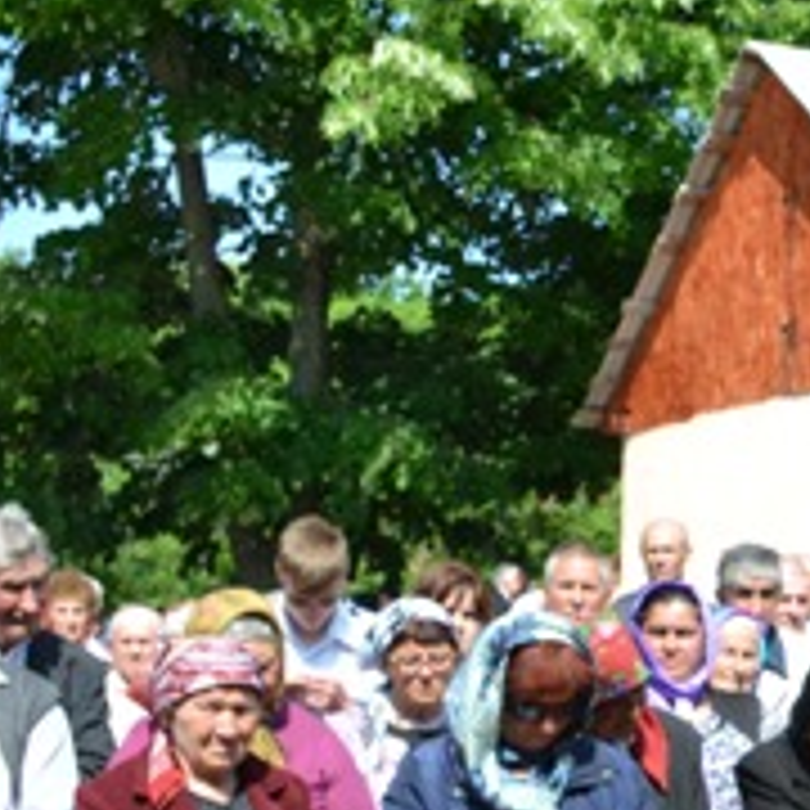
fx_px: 2647
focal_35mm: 100
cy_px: 866
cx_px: 1184
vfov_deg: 16.9
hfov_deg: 16.1
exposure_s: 1/1000
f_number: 7.1
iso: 800
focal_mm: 22
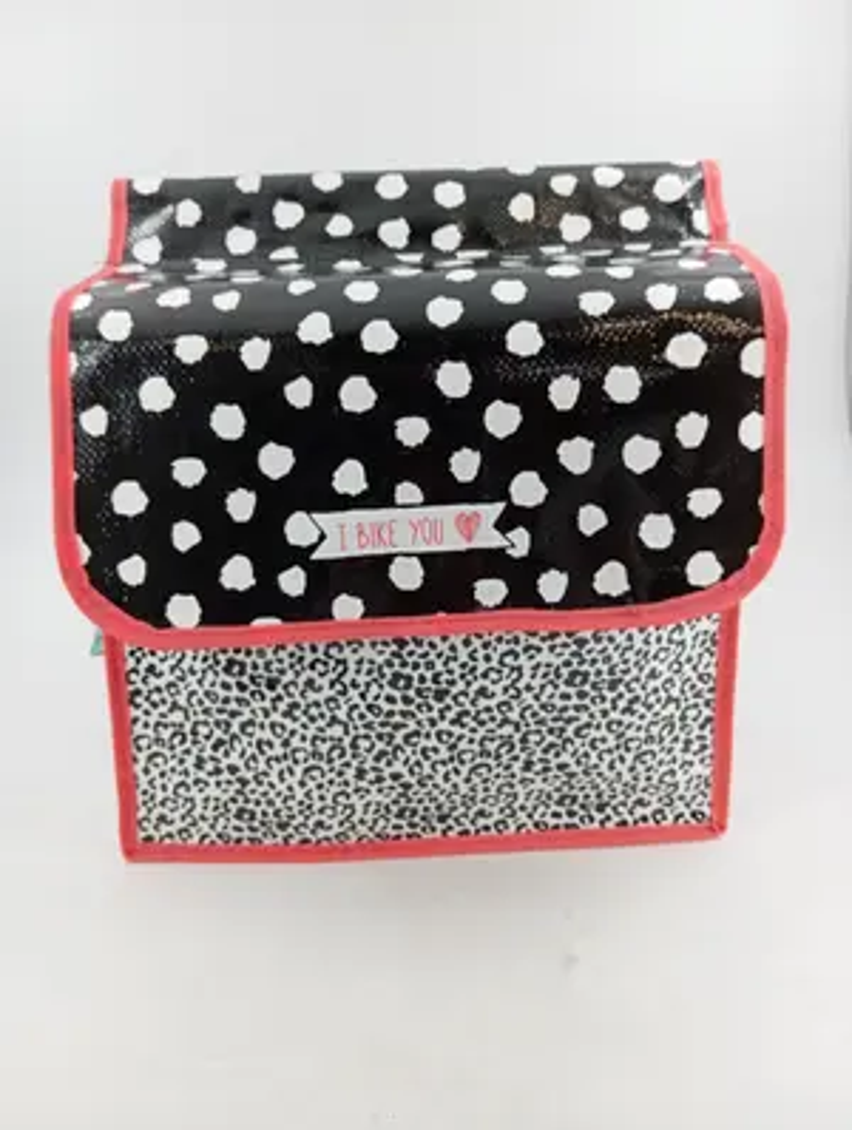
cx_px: 426
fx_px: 916
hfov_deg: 49.9
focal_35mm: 28
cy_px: 565
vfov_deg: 63.4
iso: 67
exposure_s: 1/50
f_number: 1.8
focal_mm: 4.22
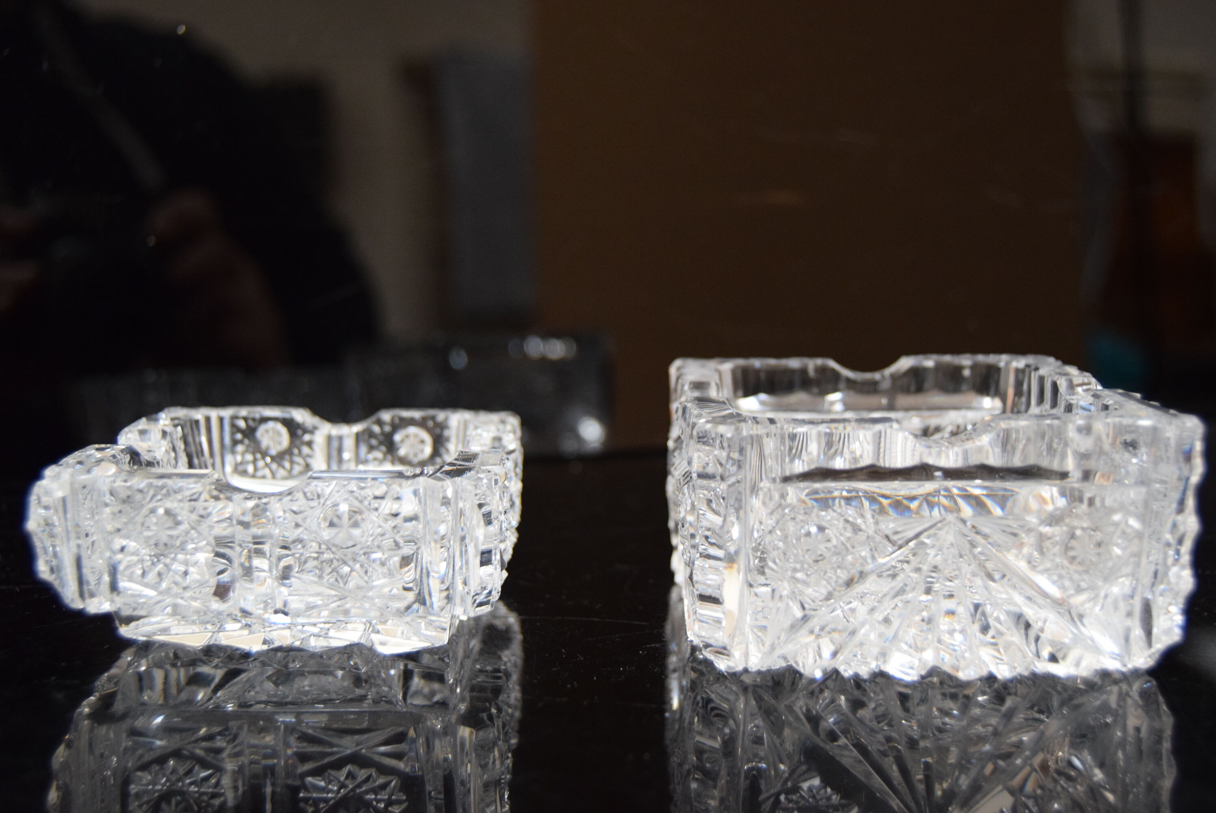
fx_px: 1420
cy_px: 406
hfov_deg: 46.4
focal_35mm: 42
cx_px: 608
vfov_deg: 31.9
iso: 1600
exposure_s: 1/80
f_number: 4.5
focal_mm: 28
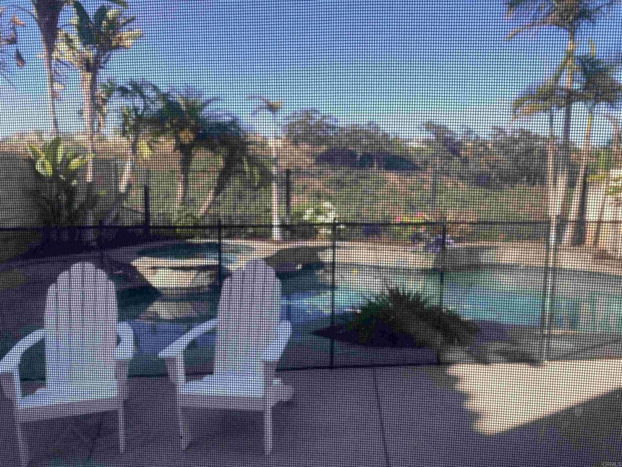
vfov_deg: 53.1
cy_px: 234
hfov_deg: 67.3
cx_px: 311
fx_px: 467
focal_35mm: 26
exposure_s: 1/287
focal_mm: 4.25
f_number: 1.8
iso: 32
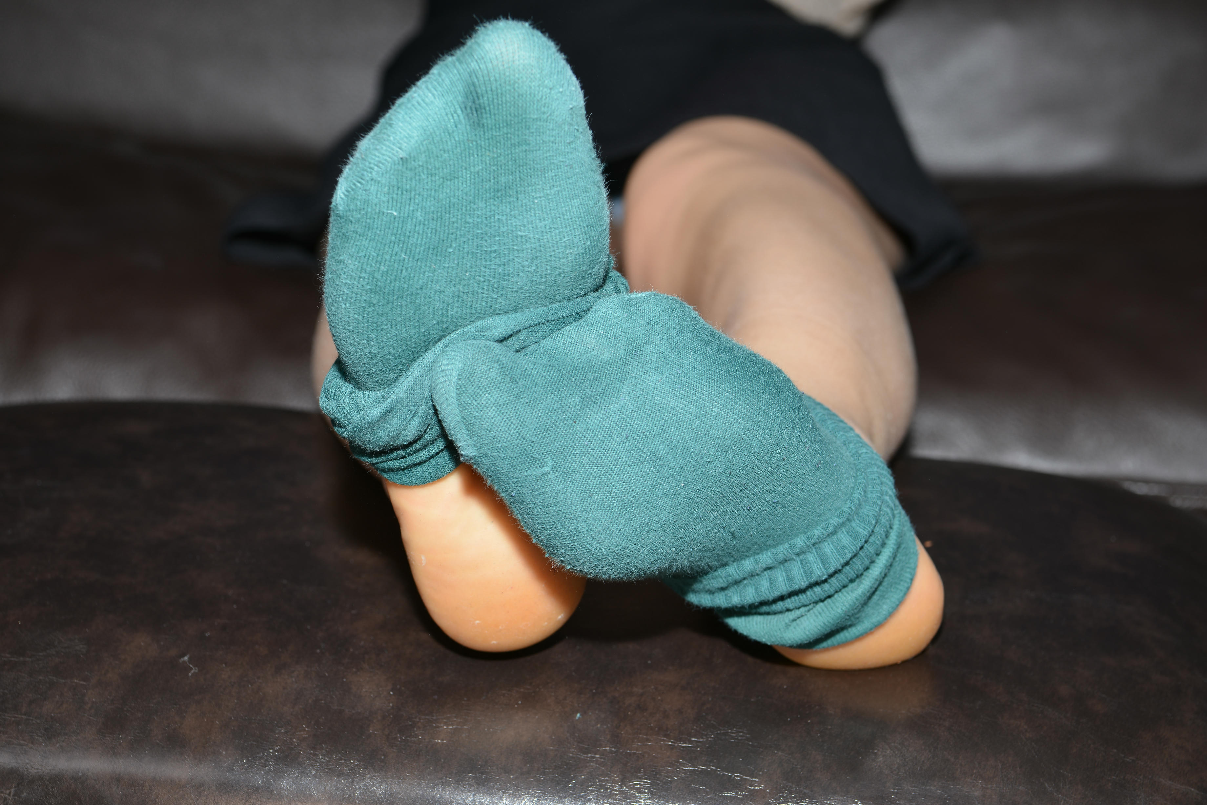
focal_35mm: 65
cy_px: 402
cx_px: 604
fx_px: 2180
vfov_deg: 20.9
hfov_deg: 30.9
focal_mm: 65
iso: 100
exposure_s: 1/125
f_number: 8
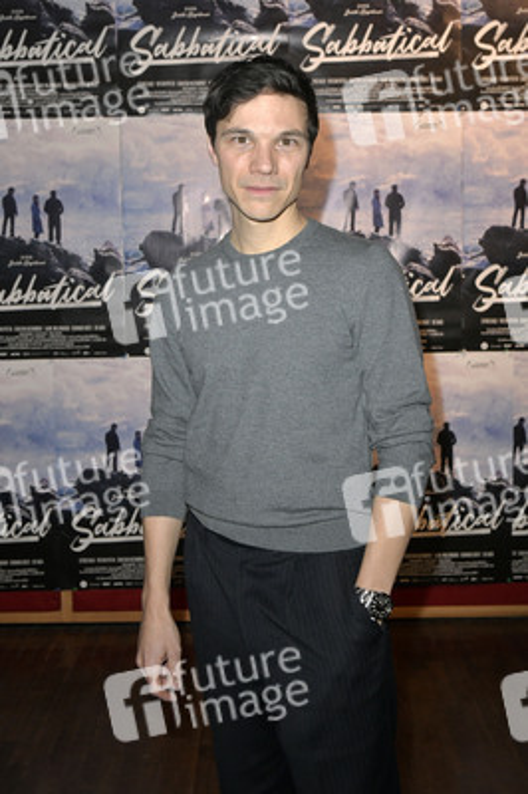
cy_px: 397
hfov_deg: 36.8
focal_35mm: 36
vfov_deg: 53.2
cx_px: 264
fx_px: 793
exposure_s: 1/250
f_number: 7.1
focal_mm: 36
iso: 2500
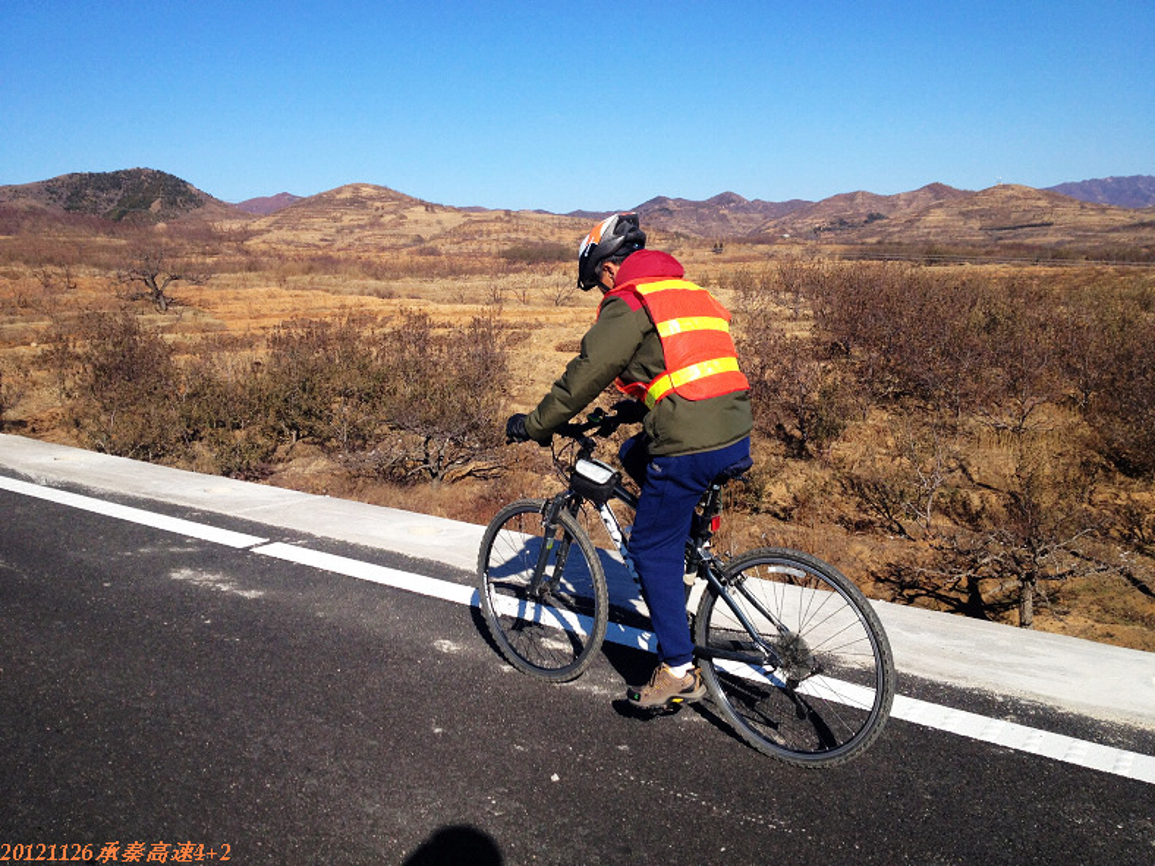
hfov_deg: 52.6
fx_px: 1168
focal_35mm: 35
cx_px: 578
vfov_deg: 40.7
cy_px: 433
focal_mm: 4.28
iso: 64
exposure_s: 1/2045
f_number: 2.4
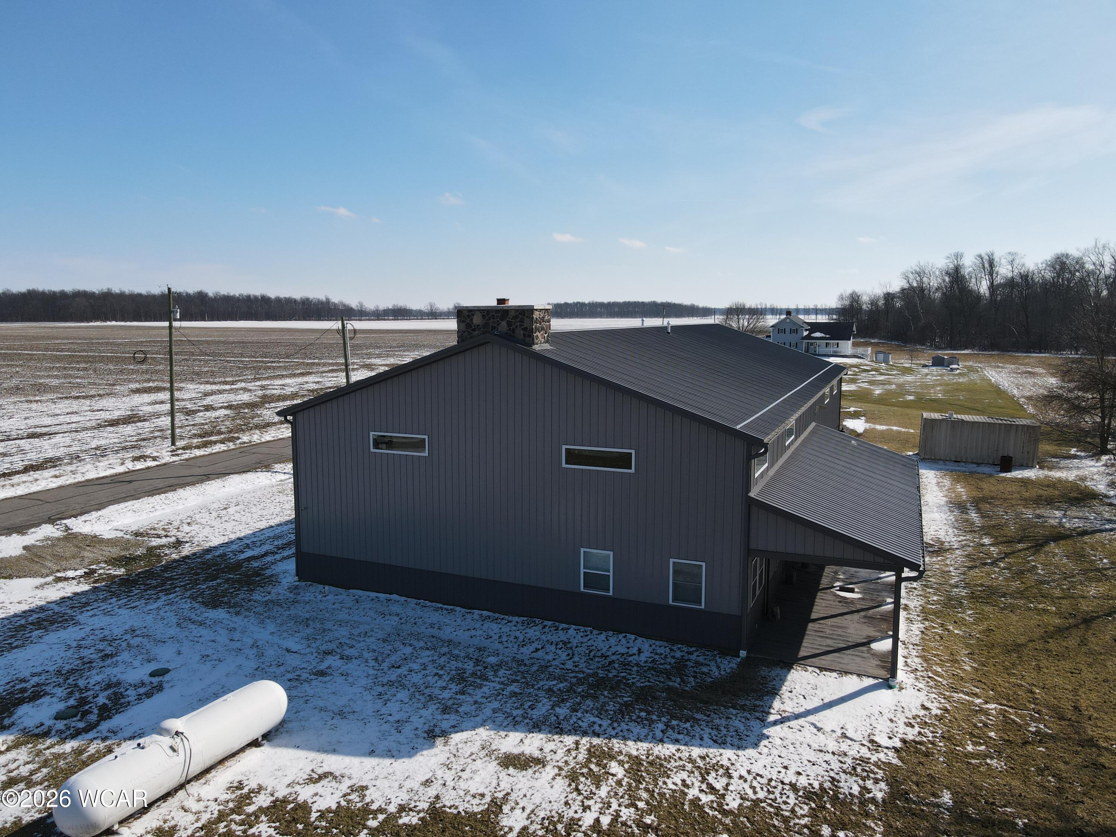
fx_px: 774
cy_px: 418
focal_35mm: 24
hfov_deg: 71.6
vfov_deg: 56.8
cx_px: 558
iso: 100
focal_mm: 4.5
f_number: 2.8
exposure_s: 1/1500
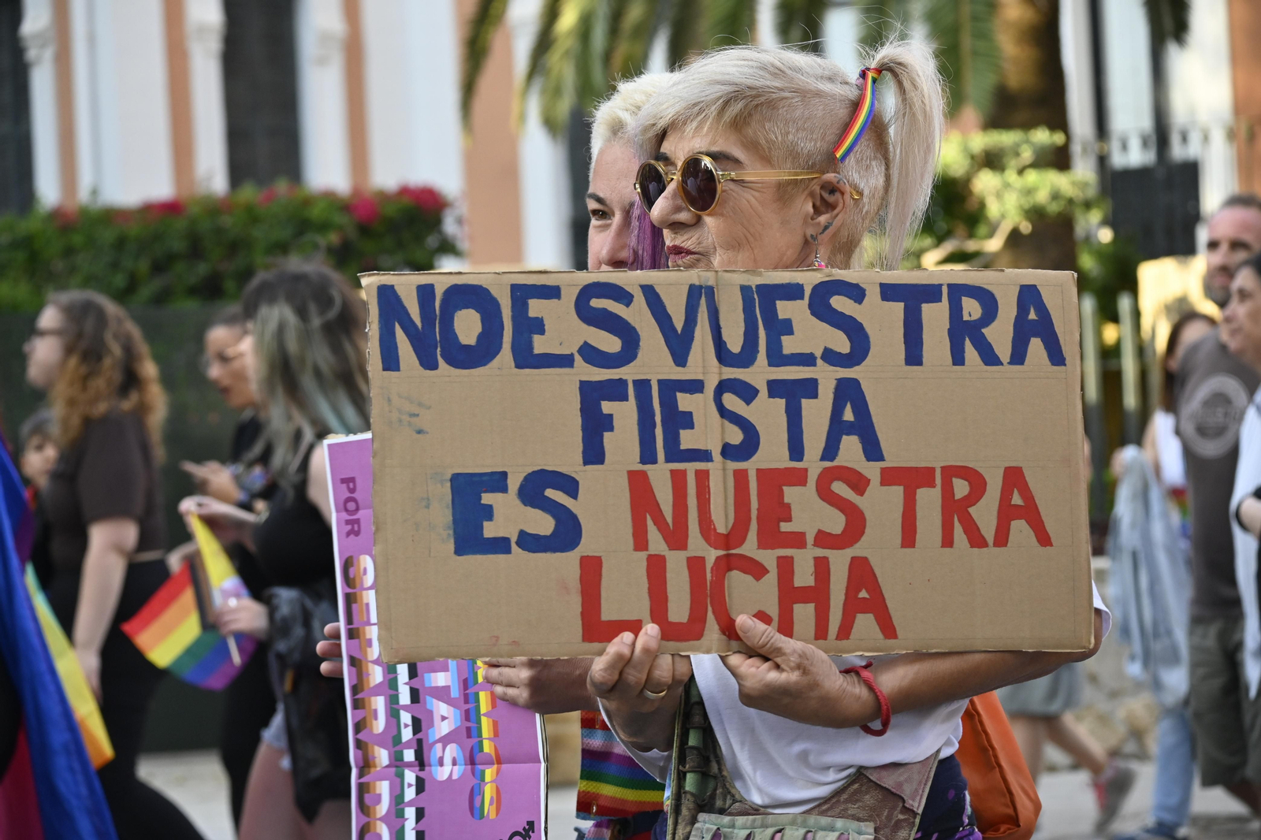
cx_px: 630
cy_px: 420
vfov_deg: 11.7
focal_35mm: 117
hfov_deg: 17.5
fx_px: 4097
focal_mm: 78
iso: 640
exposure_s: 1/320
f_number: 5.6
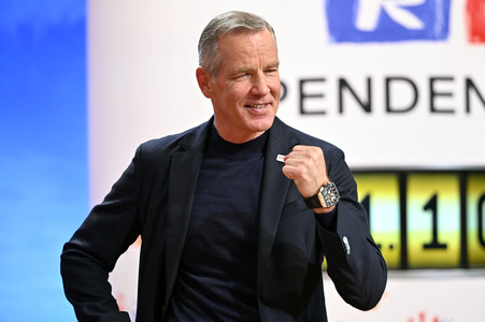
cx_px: 242
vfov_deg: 10.5
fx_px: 1750
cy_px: 161
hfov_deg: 15.8
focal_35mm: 130
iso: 1250
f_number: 2.8
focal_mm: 130
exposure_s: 1/320
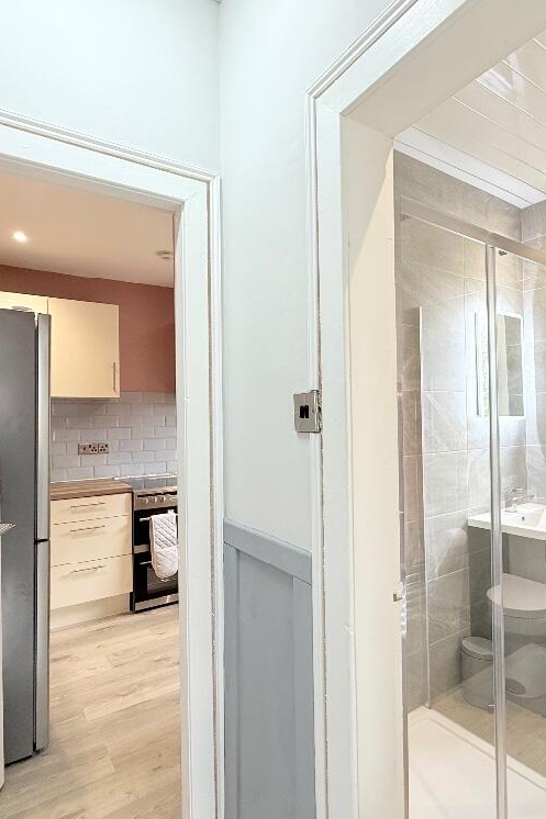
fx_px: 455
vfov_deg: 84.0
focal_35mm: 20
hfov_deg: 61.9
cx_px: 270
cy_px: 414
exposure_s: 1/100
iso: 125
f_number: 2.2
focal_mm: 2.22
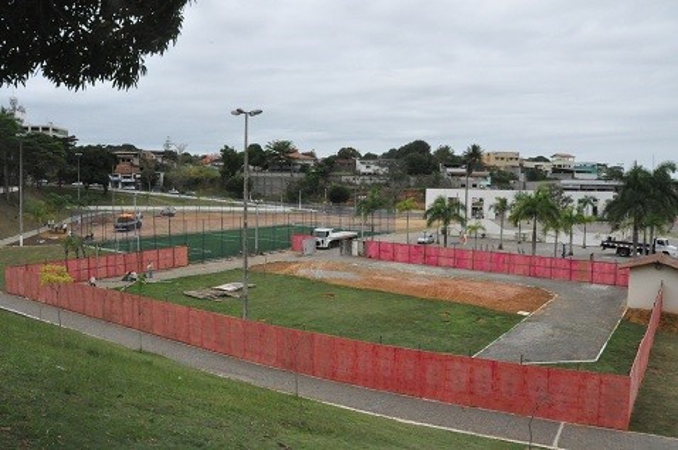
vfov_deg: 47.8
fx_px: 508
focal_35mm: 27
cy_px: 225
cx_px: 339
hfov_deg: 67.5
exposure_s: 1/200
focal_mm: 18
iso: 3200
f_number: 22
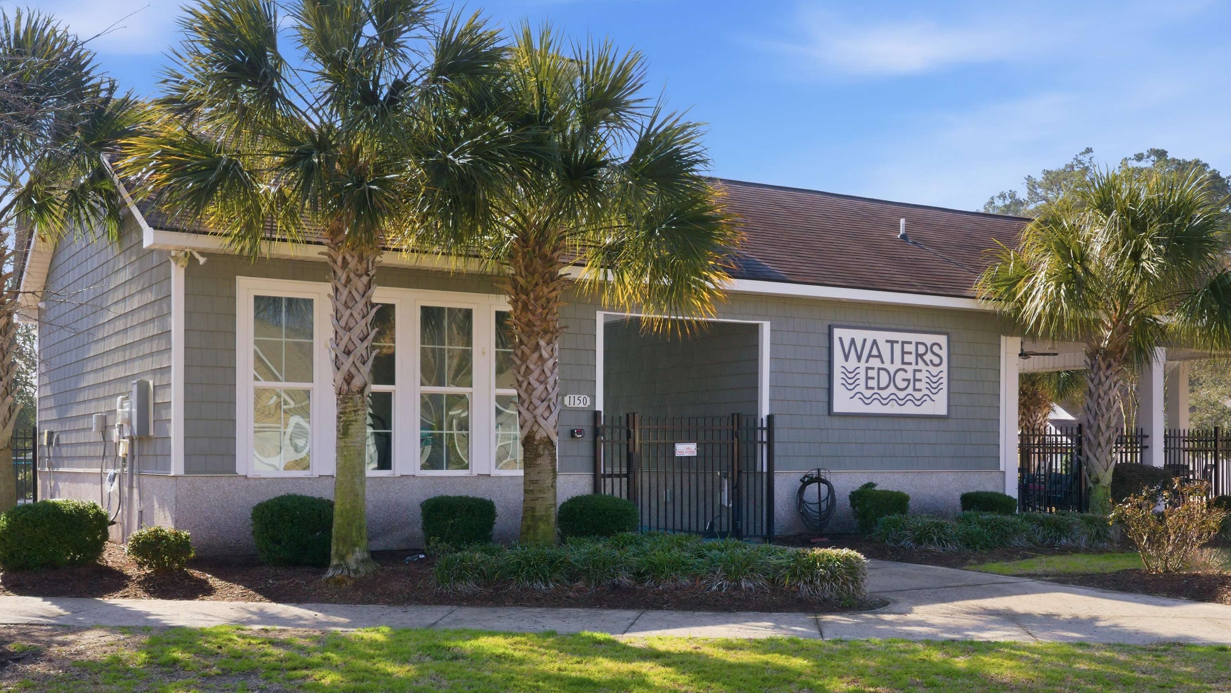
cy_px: 334
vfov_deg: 29.7
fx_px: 1306
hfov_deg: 50.5
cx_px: 616
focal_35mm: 40
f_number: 16
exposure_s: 1/160
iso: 400
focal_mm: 38
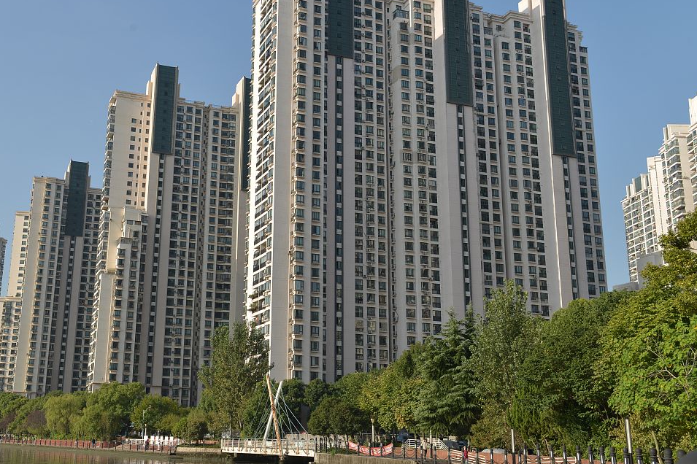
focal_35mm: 44
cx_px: 267
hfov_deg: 44.2
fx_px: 852
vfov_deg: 30.5
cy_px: 201
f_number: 8
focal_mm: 35
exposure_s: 1/160
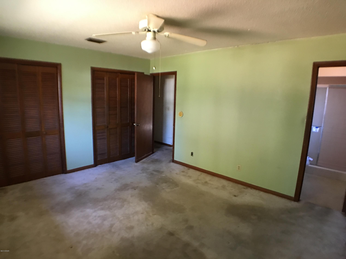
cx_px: 173
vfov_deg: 48.2
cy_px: 130
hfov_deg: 61.7
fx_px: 290
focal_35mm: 29
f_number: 2.2
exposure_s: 1/15
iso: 125
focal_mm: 4.15
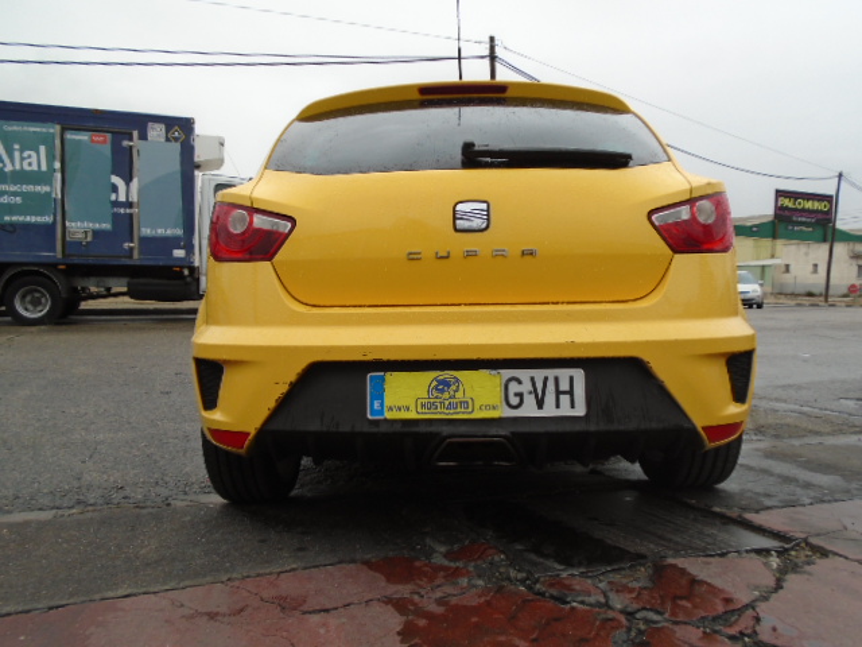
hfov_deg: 67.3
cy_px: 324
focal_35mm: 26
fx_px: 647
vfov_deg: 53.1
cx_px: 431
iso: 100
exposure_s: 1/640
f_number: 3.2
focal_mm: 4.6
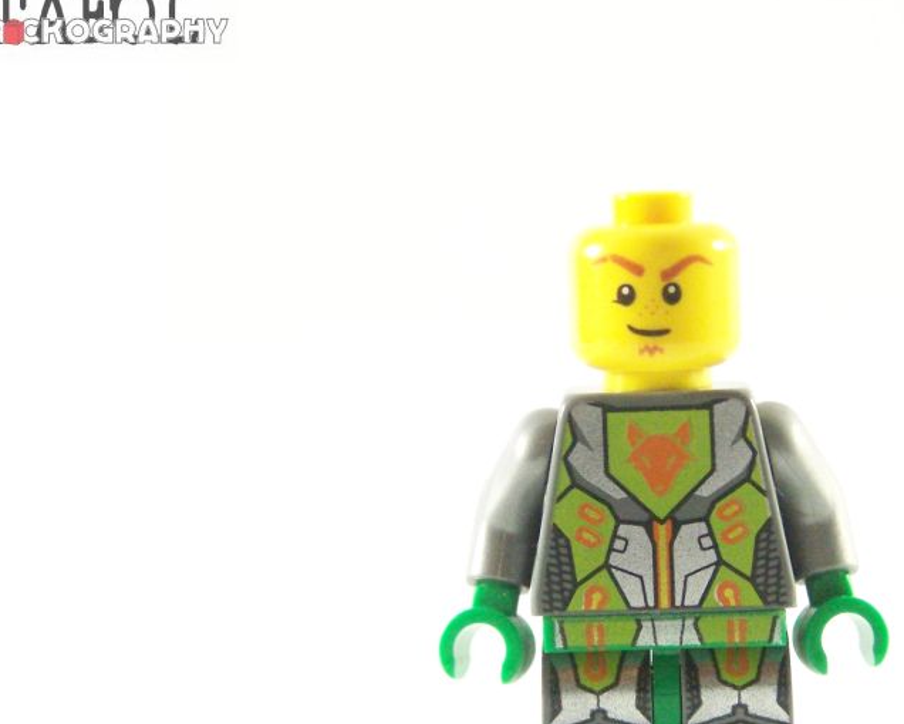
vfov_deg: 9.4
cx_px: 667
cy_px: 502
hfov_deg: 11.7
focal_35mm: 165
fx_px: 4415
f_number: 3.2
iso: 400
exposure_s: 1/60
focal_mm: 17.5
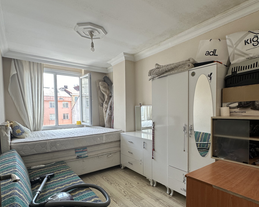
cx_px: 139
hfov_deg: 80.2
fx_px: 153
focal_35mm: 20
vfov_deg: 67.7
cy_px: 119
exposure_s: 1/99
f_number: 2.2
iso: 64
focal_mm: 2.22
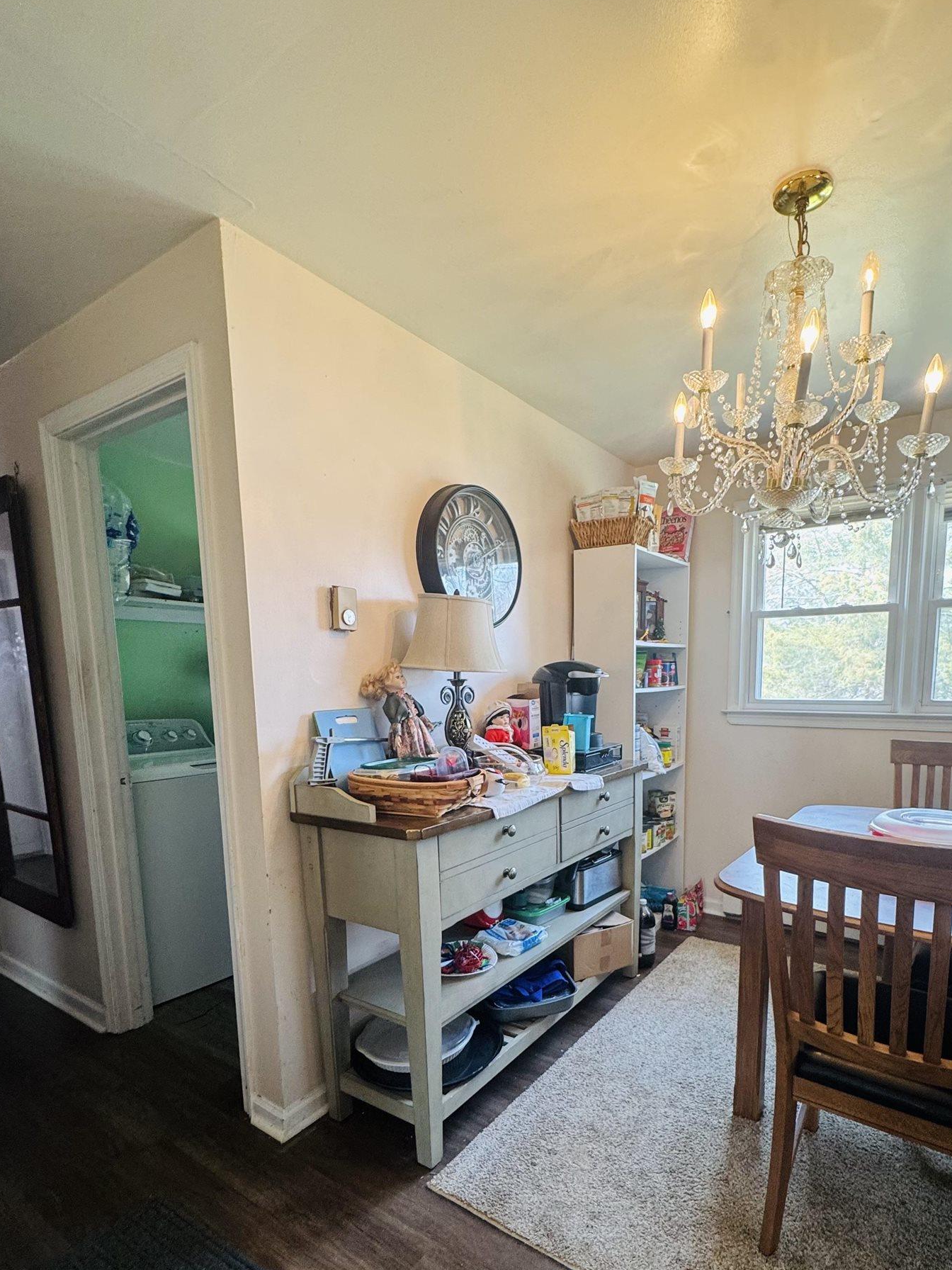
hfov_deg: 71.1
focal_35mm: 18
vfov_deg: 86.5
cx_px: 552
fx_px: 660
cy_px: 772
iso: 160
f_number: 2.2
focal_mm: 2.22
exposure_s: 1/60
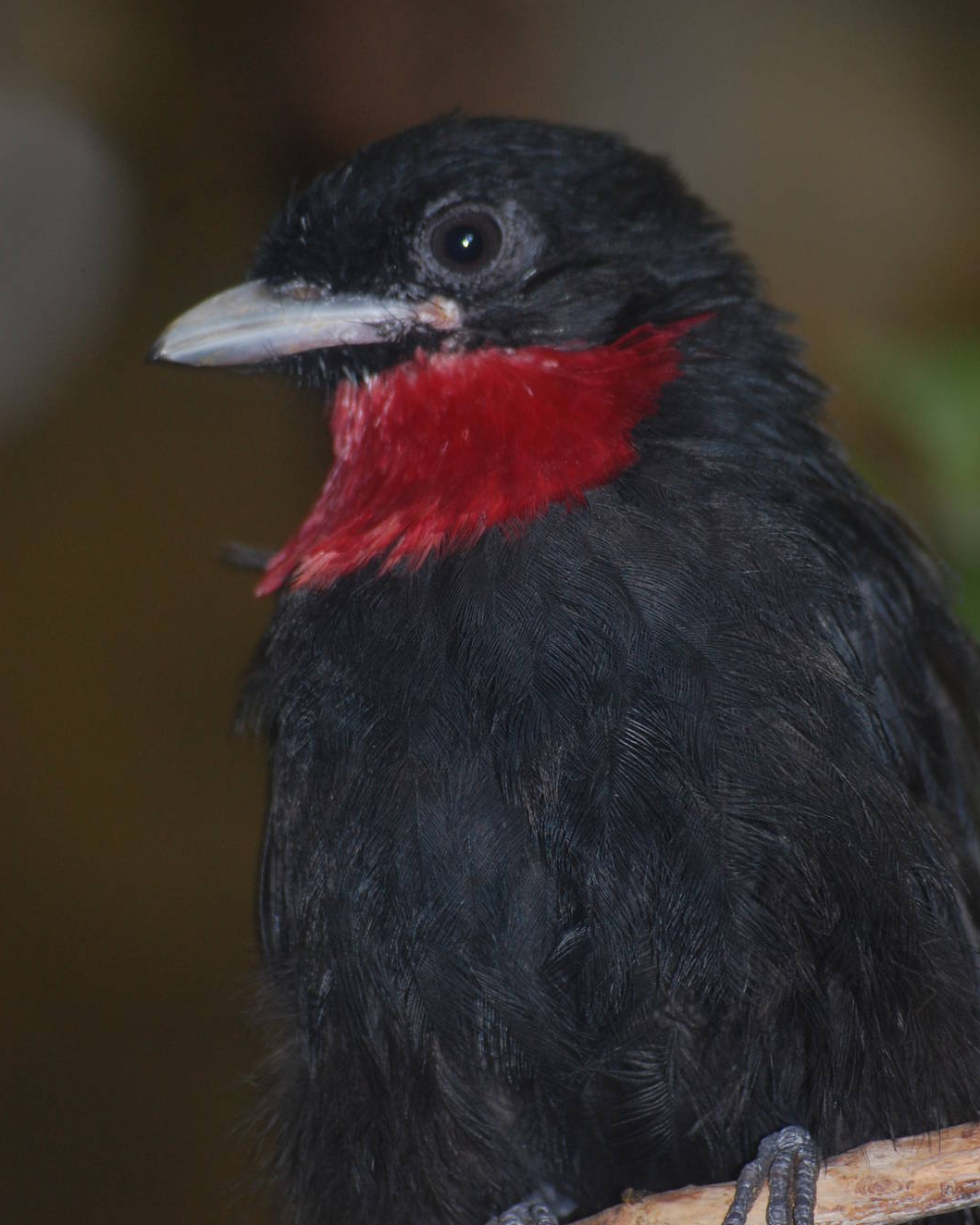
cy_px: 707
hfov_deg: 5.5
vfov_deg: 6.9
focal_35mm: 281
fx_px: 10173
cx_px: 490
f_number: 5.3
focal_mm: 165
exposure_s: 1/60
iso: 400
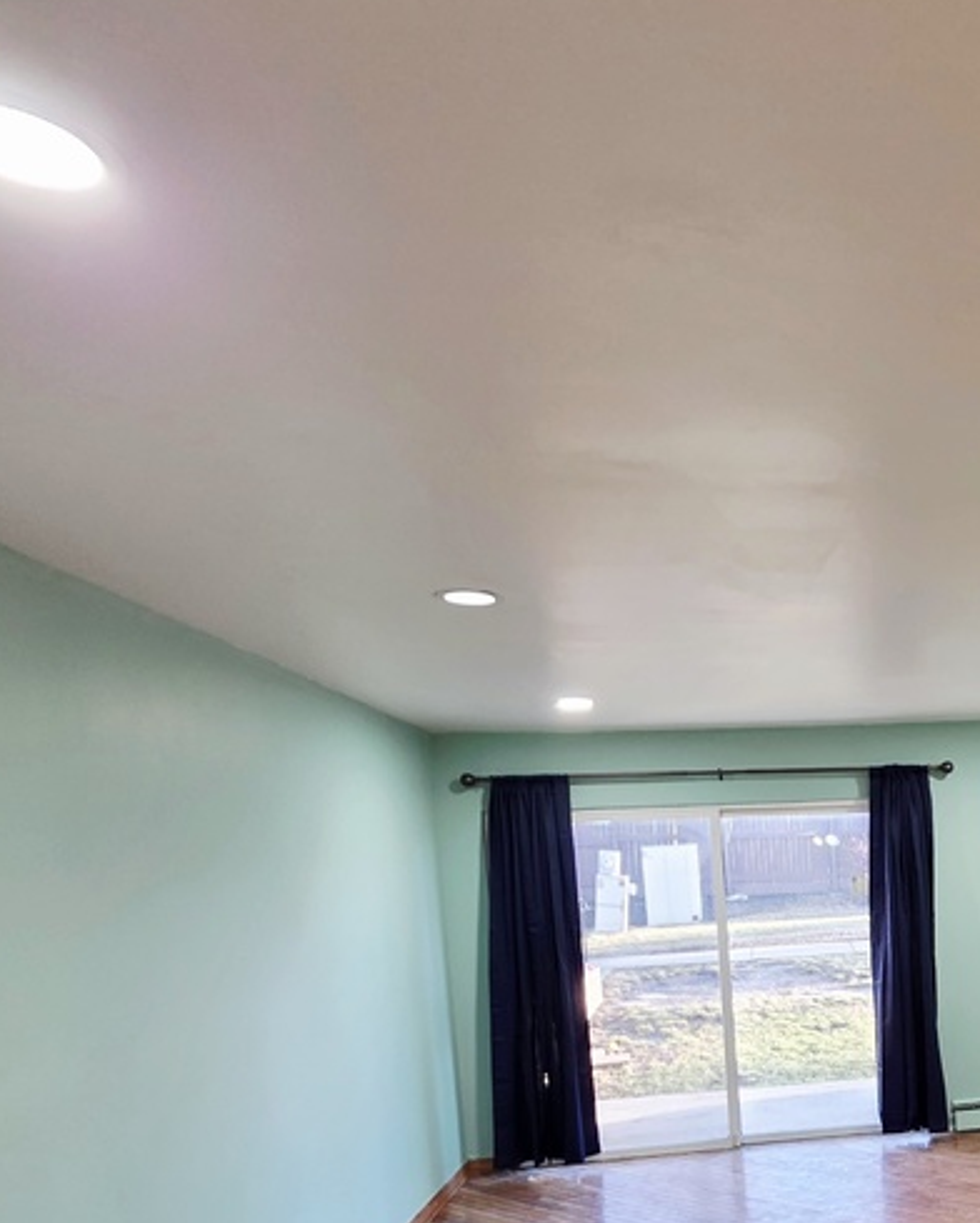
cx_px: 940
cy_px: 953
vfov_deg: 58.1
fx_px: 1014
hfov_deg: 45.1
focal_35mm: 28
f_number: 1.9
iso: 160
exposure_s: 1/60.2
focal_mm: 2.2
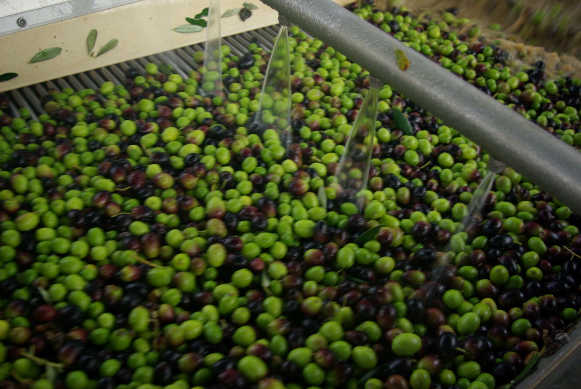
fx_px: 582
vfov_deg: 37.0
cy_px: 194
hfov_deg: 53.1
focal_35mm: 36
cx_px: 290
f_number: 4
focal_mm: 24
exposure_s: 1/45
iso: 400
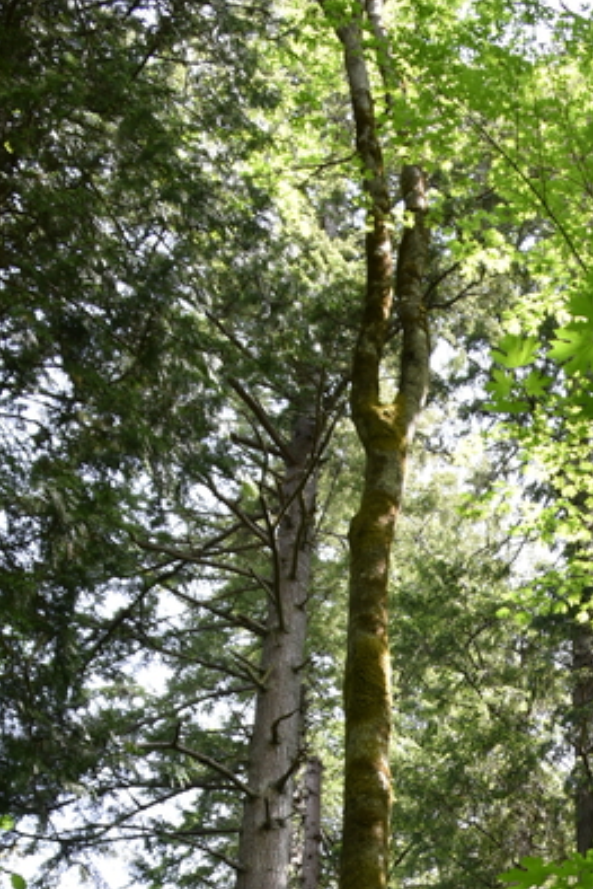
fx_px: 2246
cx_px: 543
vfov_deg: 21.4
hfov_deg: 14.9
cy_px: 948
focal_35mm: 91
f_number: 4.5
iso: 100
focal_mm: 28
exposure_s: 1/80
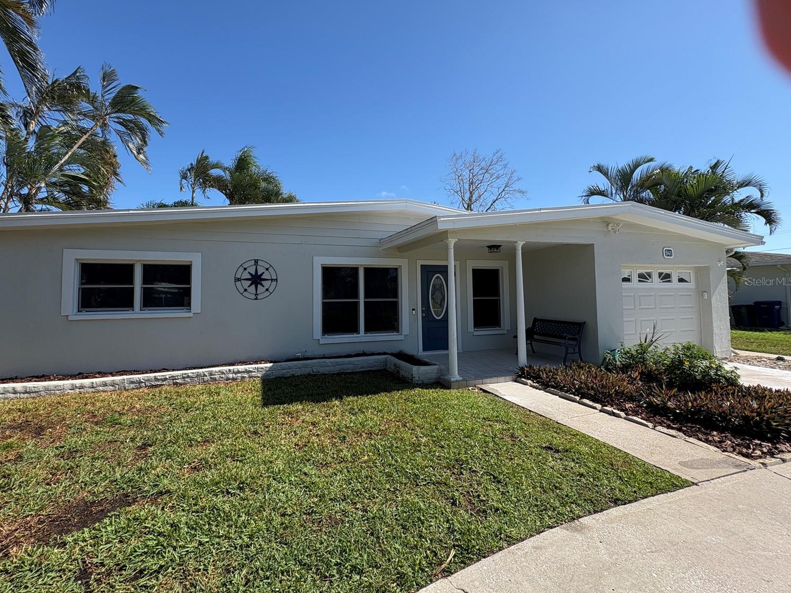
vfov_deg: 81.7
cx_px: 373
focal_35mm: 15
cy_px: 281
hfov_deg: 98.1
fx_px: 343
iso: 40
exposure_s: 1/1217
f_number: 2.2
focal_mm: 2.22
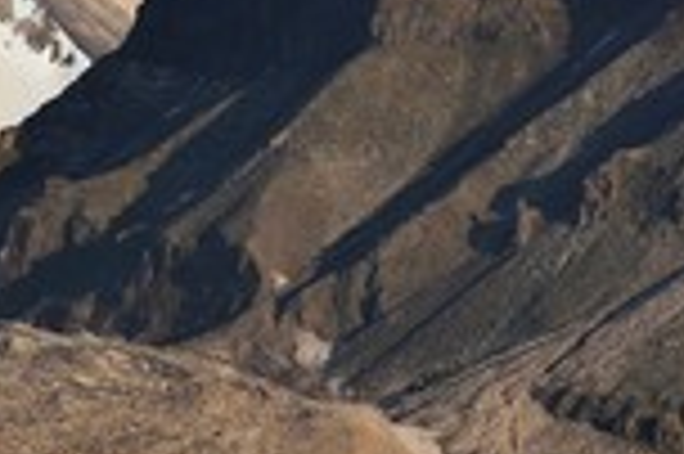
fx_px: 10477
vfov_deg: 2.5
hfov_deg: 3.7
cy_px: 90
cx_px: -230
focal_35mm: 552
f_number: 9
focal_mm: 200
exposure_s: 1/400
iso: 200
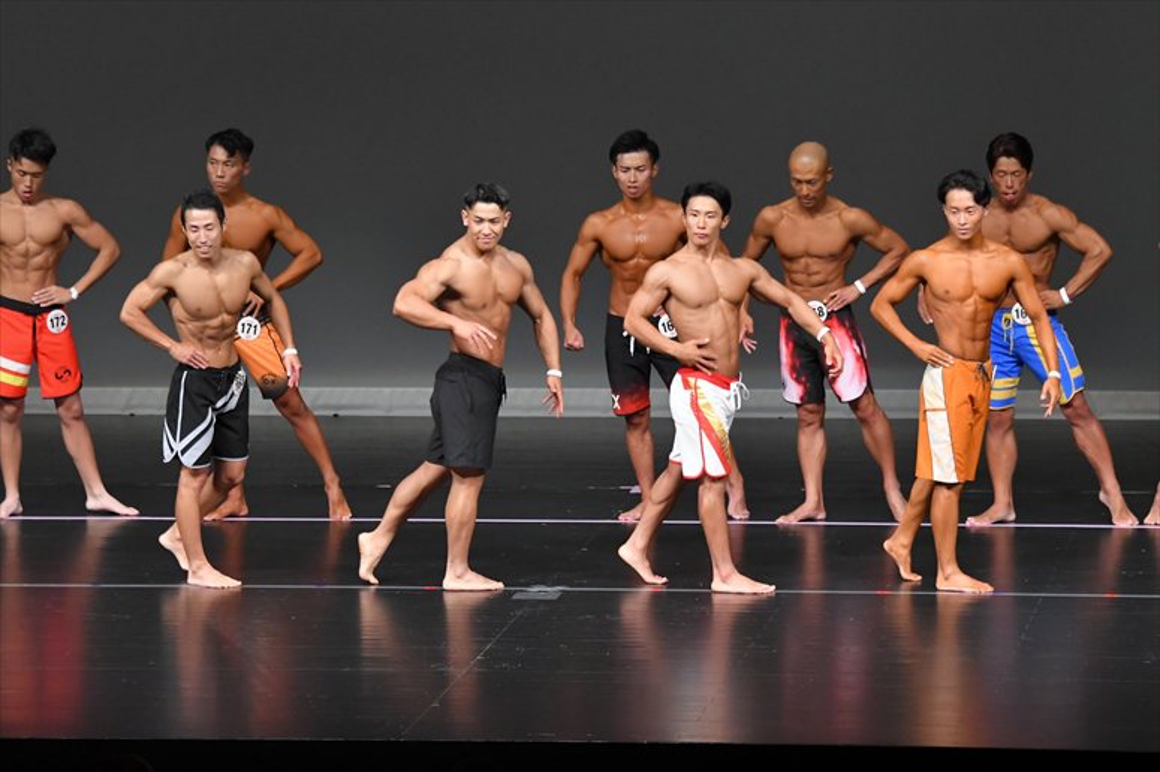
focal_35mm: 225
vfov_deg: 6.1
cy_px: 386
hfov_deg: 9.2
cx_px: 580
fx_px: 7247
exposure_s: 1/400
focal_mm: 150
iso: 4000
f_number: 5.6
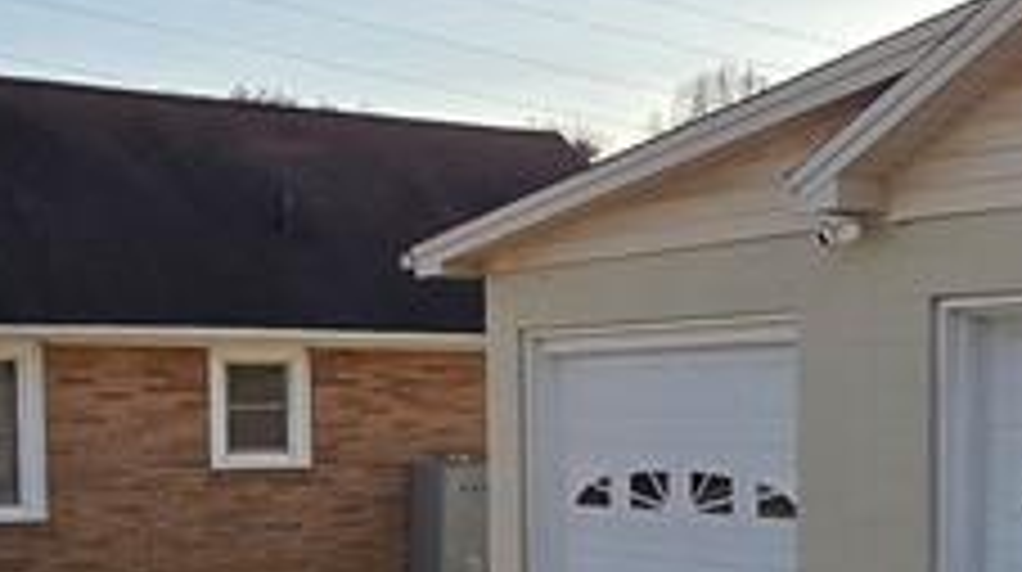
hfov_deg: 30.5
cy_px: 455
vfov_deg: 18.6
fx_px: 1732
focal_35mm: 64
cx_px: 1022
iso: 50
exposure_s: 1/2635
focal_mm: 2.2
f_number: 2.2
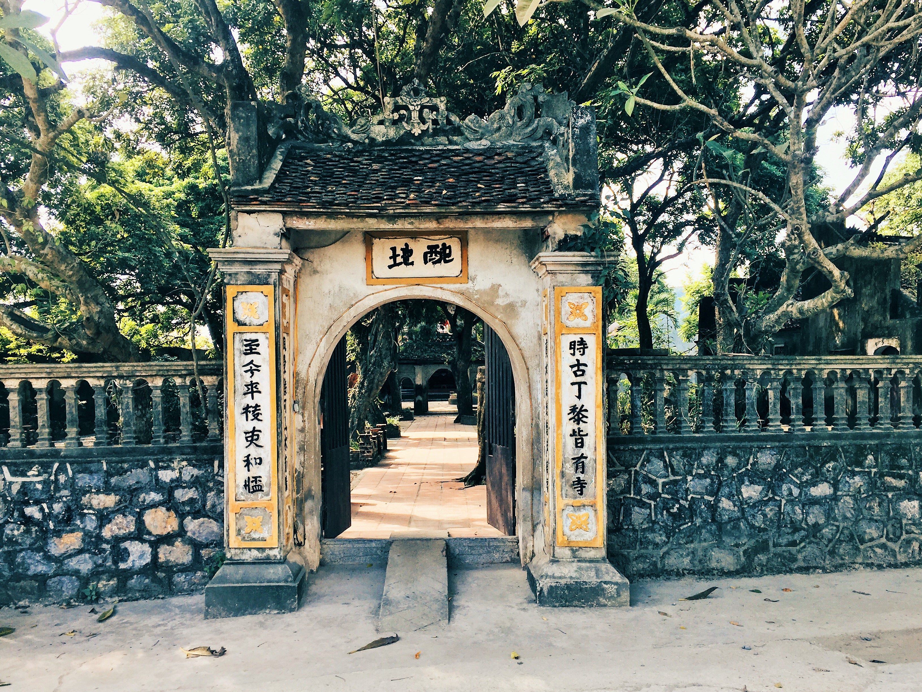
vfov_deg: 48.2
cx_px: 461
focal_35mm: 29
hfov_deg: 61.7
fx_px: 772
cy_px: 346
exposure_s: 1/276
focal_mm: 4.15
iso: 32
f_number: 2.2
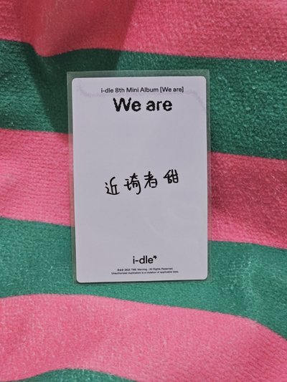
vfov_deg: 28.2
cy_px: 191
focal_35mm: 69
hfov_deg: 21.3
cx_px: 144
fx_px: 762
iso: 400
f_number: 2.4
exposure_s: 1/30
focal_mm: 7.9
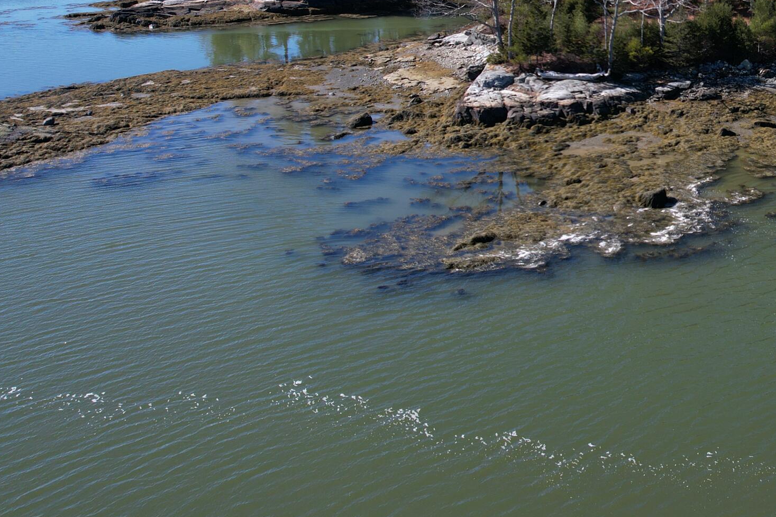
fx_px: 970
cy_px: 108
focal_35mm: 45
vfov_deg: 29.2
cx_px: 705
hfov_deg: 40.2
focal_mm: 8.38
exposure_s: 1/1250
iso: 100
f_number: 2.8
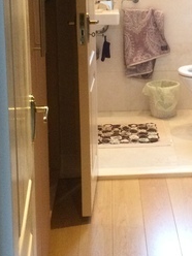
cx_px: 200
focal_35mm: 96
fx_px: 710
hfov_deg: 15.1
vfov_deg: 20.3
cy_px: 64
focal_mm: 3.3
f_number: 2.4
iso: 160
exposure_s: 1/33
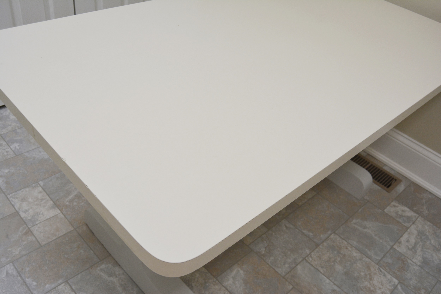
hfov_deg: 57.2
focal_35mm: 33
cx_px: 220
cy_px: 147
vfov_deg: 40.0
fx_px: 404
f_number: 5
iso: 400
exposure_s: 1/100
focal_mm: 22
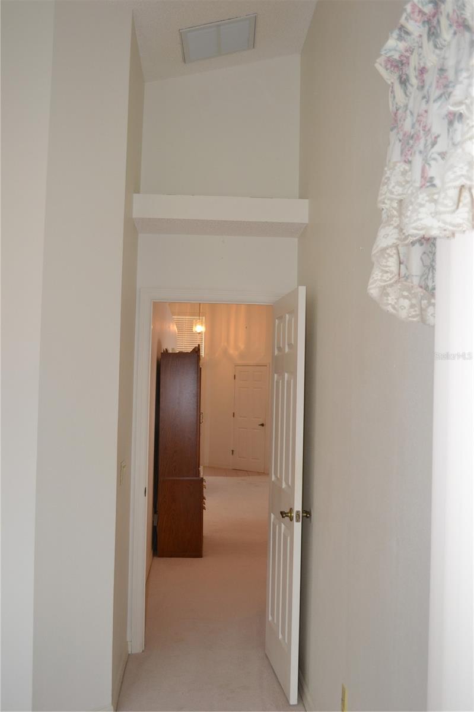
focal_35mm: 36
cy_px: 356
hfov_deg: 36.8
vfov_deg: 53.2
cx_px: 237
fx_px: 712
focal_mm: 24
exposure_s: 1/60
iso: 560
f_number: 4
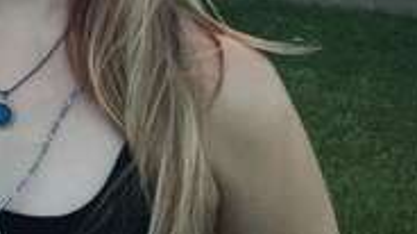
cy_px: -259
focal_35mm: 132
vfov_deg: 8.6
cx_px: -295
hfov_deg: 14.6
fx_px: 1458
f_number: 2.2
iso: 40
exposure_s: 1/60
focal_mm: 4.15
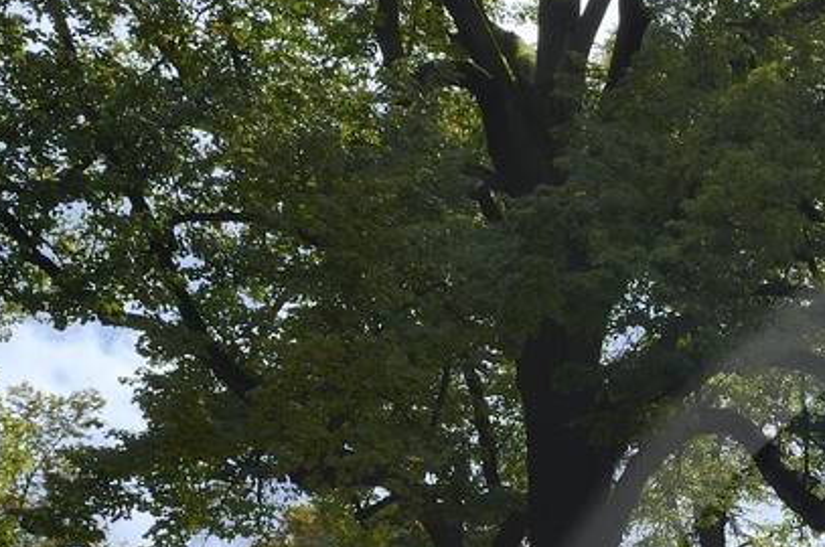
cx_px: 1283
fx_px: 2791
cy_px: 983
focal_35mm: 122
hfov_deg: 15.4
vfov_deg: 10.5
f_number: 18
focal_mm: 31
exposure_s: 1/160
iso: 200
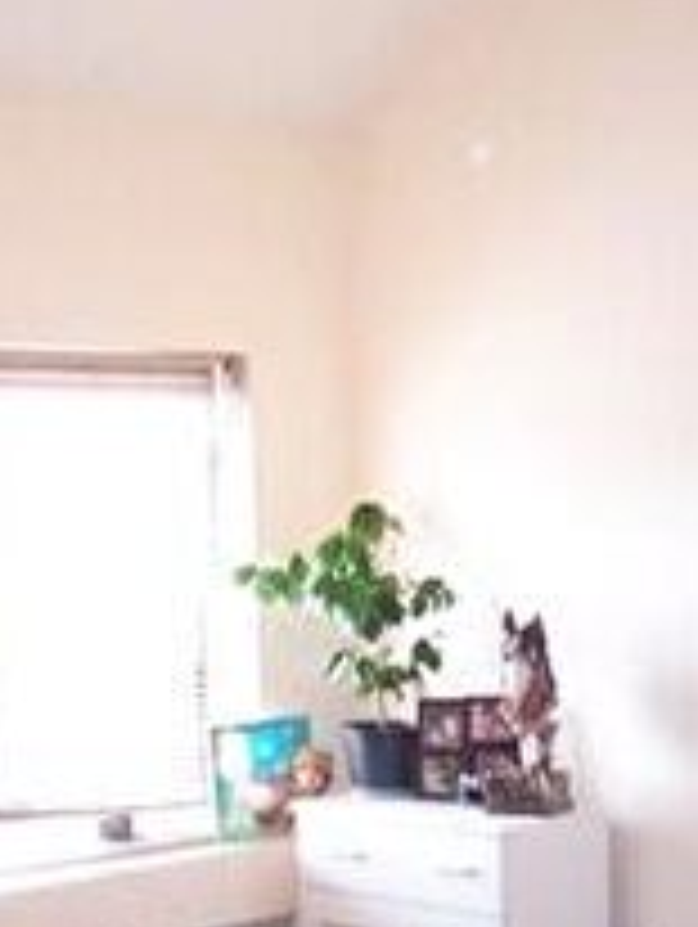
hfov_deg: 18.9
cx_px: 486
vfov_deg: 23.6
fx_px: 2093
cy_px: 983
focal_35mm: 78
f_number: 2.8
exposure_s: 1/30
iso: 160
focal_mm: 3.8
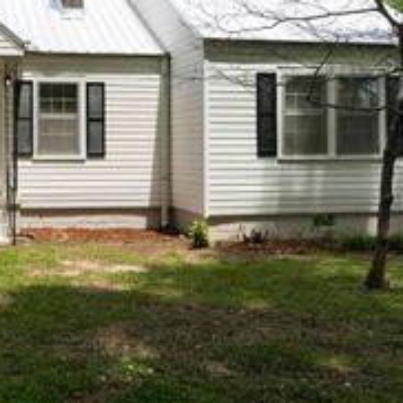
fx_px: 645
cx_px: 73
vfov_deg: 34.5
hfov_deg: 33.5
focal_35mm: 49
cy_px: 149
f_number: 8
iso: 125
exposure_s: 1/160
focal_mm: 21
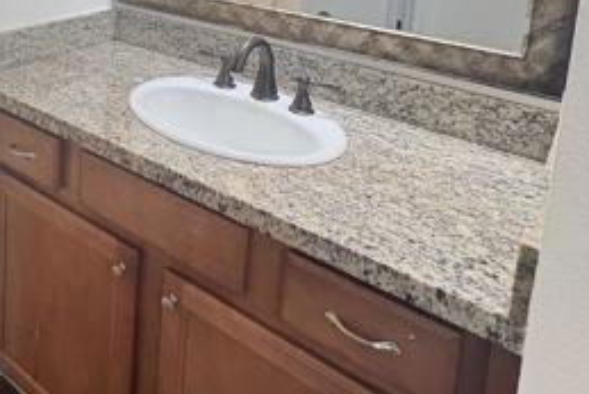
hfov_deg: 48.2
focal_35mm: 36
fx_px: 589
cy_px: -43
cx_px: 70
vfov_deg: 32.3
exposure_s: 1/60
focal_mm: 2.22
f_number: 2.2
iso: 400
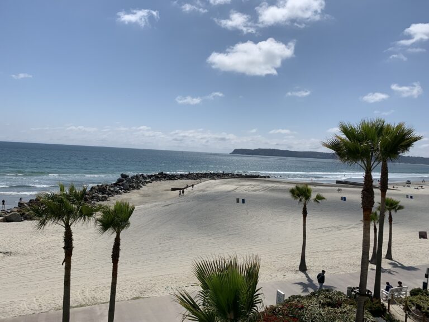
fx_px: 322
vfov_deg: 53.1
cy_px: 161
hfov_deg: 67.3
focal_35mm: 26
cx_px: 214
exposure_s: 1/6452
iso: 25
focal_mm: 4.25
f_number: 1.8
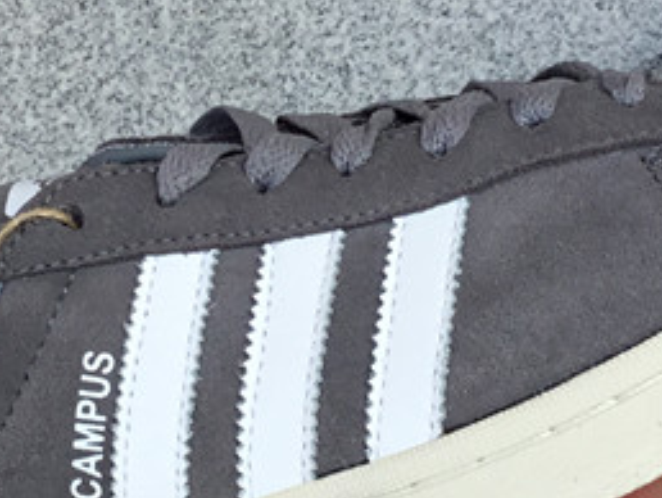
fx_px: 2067
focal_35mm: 108
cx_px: 254
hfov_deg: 18.2
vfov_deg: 13.7
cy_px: 217
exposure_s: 1/313
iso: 25
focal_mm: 3.3
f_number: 2.4
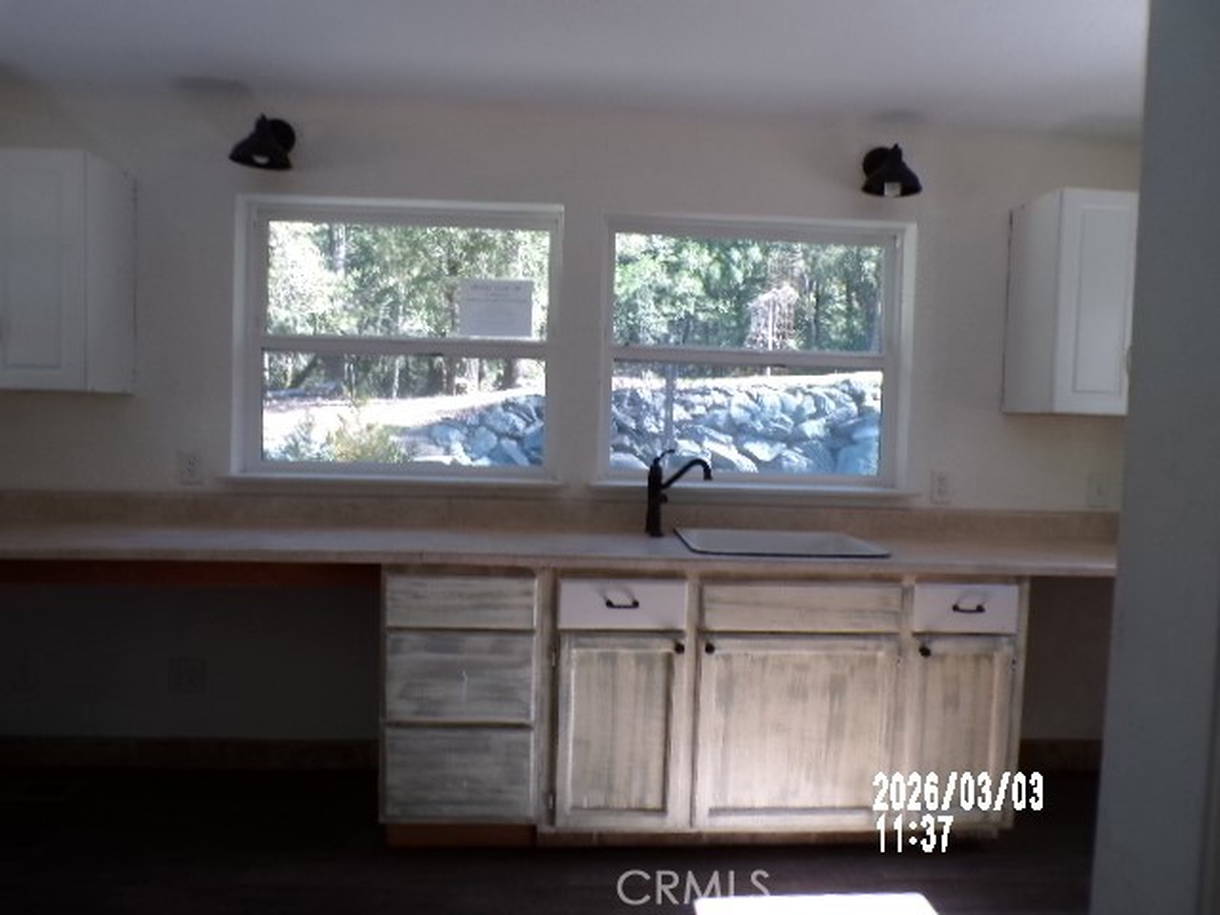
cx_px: 610
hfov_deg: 71.6
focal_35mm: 24
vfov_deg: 56.8
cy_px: 458
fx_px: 846
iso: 100
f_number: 3
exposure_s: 1/50
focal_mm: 4.3
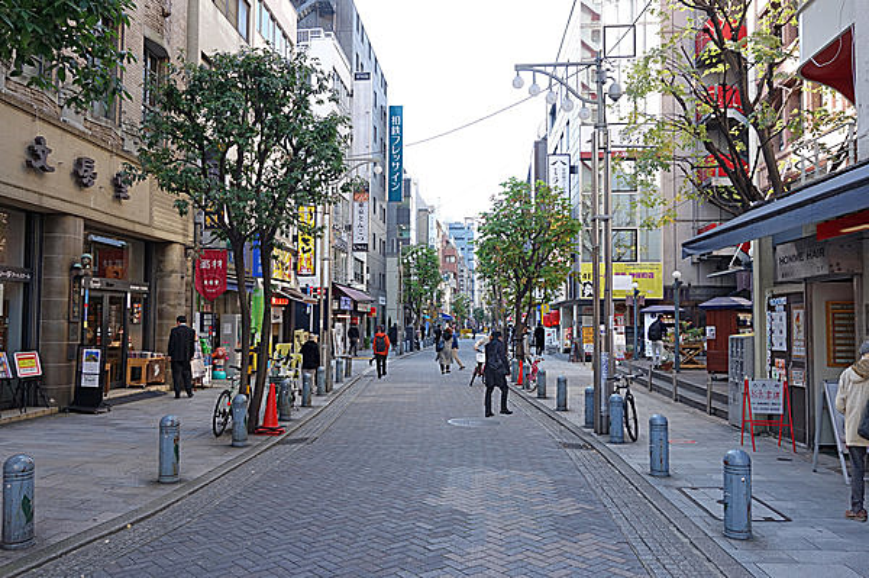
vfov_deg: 46.3
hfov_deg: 65.5
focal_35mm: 28
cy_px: 289
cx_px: 434
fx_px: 675
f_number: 4.5
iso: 125
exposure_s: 1/100
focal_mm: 10.4
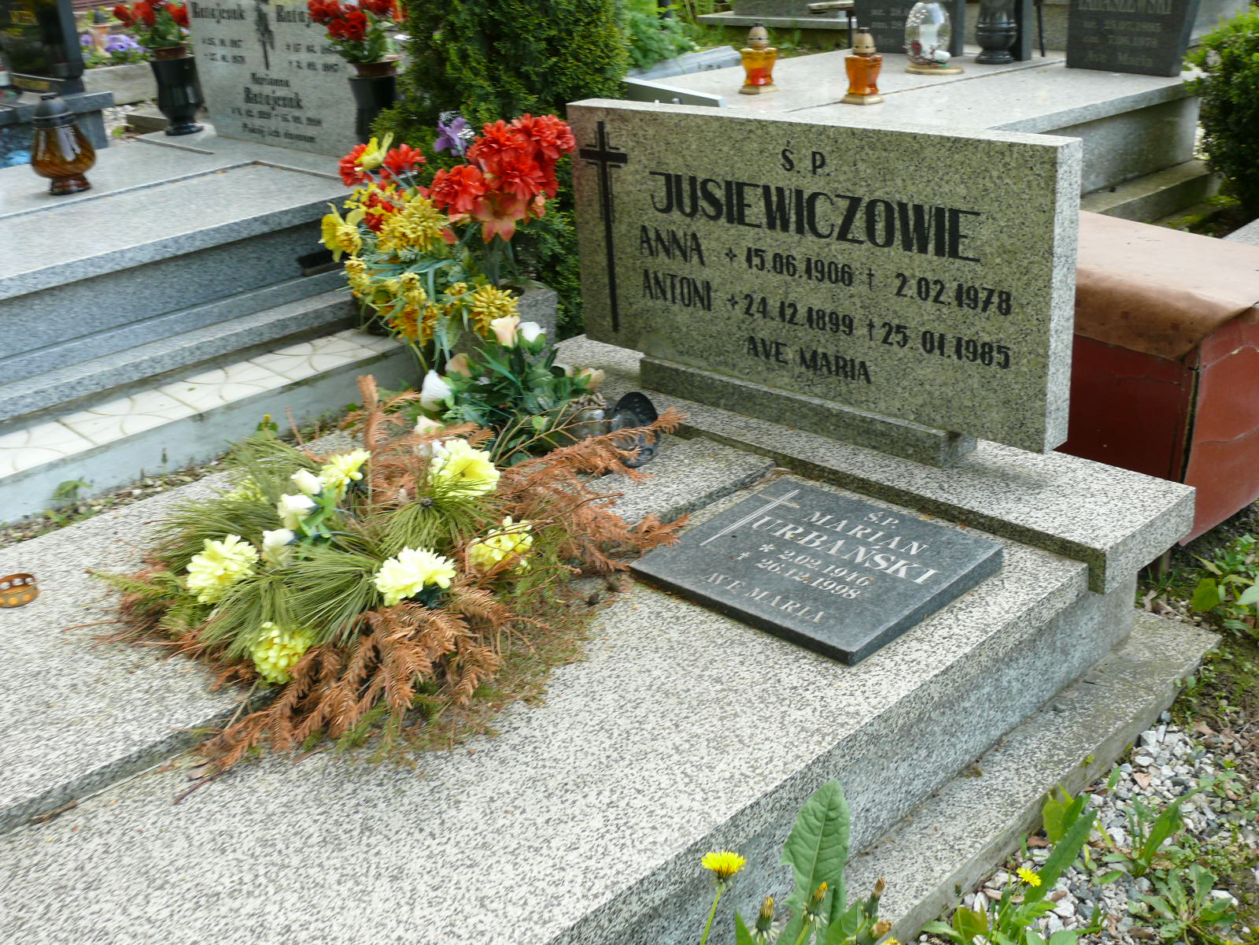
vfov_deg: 38.7
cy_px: 472
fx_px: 1346
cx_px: 630
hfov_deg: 50.1
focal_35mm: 37
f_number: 3.6
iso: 100
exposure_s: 1/100
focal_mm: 7.8
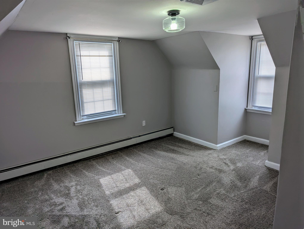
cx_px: 152
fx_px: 211
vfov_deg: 56.9
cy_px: 114
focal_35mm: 24
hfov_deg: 71.5
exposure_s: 1/275
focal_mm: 6.81
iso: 68
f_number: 1.85
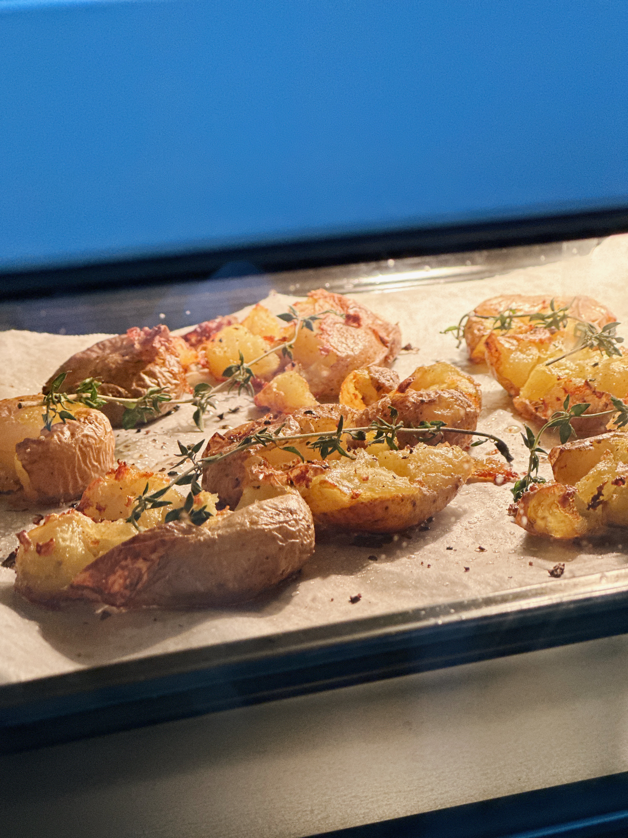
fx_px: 1863
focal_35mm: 77
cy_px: 419
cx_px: 314
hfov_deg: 19.1
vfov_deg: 25.3
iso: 250
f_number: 2.8
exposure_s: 1/33
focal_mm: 9
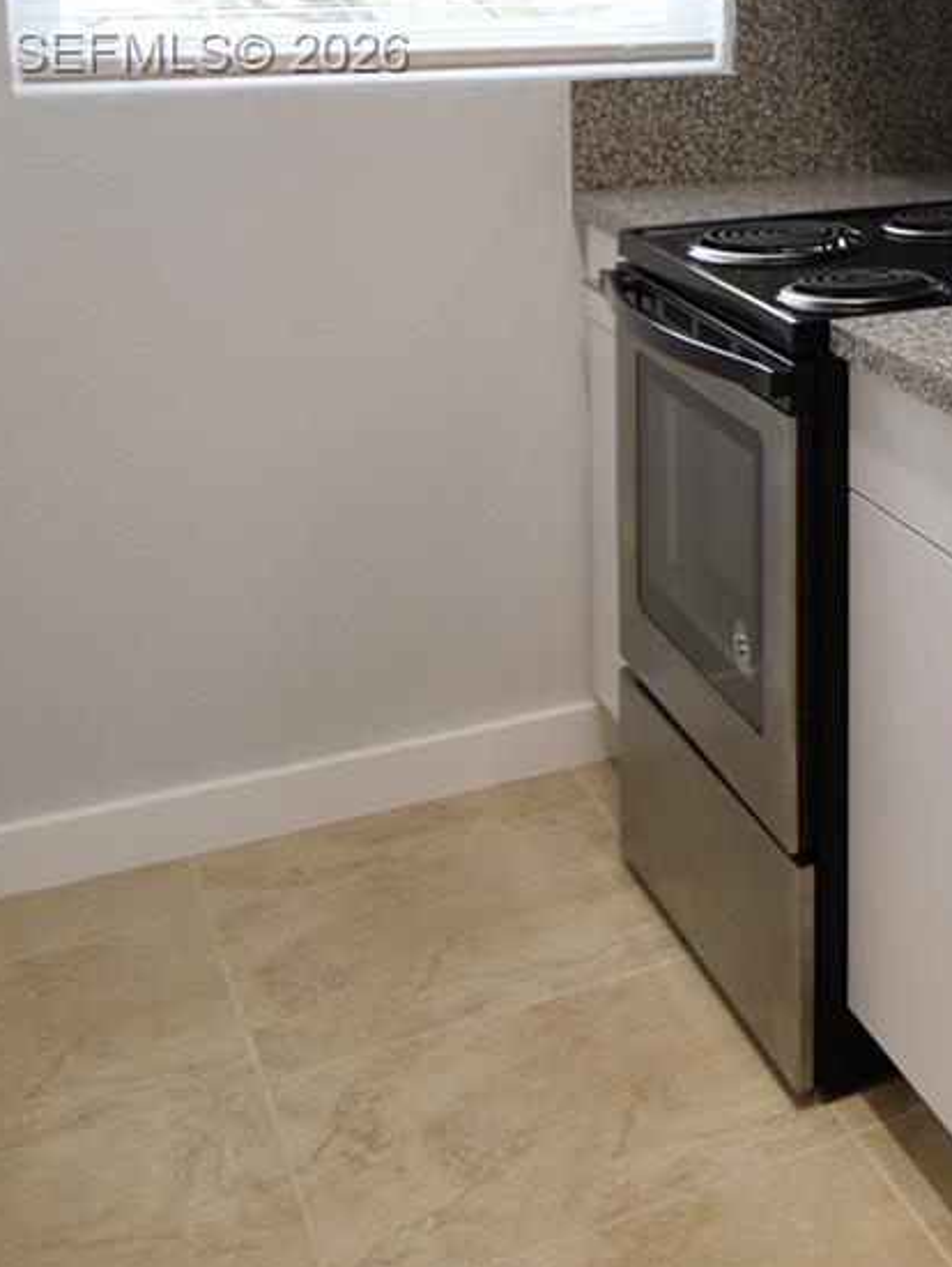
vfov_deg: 33.6
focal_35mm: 53
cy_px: 55
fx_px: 1941
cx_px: 1531
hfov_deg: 21.6
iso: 100
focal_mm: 13
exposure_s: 1/40
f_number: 4
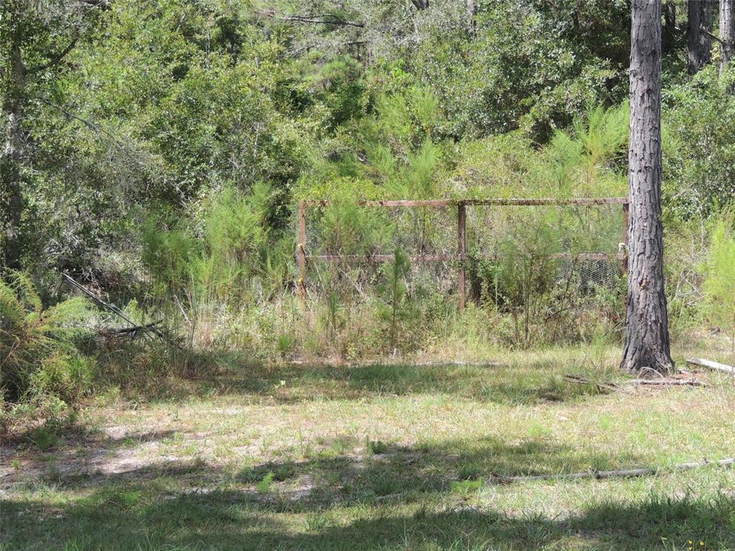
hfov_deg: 18.7
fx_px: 2229
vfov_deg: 14.1
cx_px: 368
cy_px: 276
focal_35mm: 105
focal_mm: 18.7
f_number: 4.2
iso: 160
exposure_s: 1/400
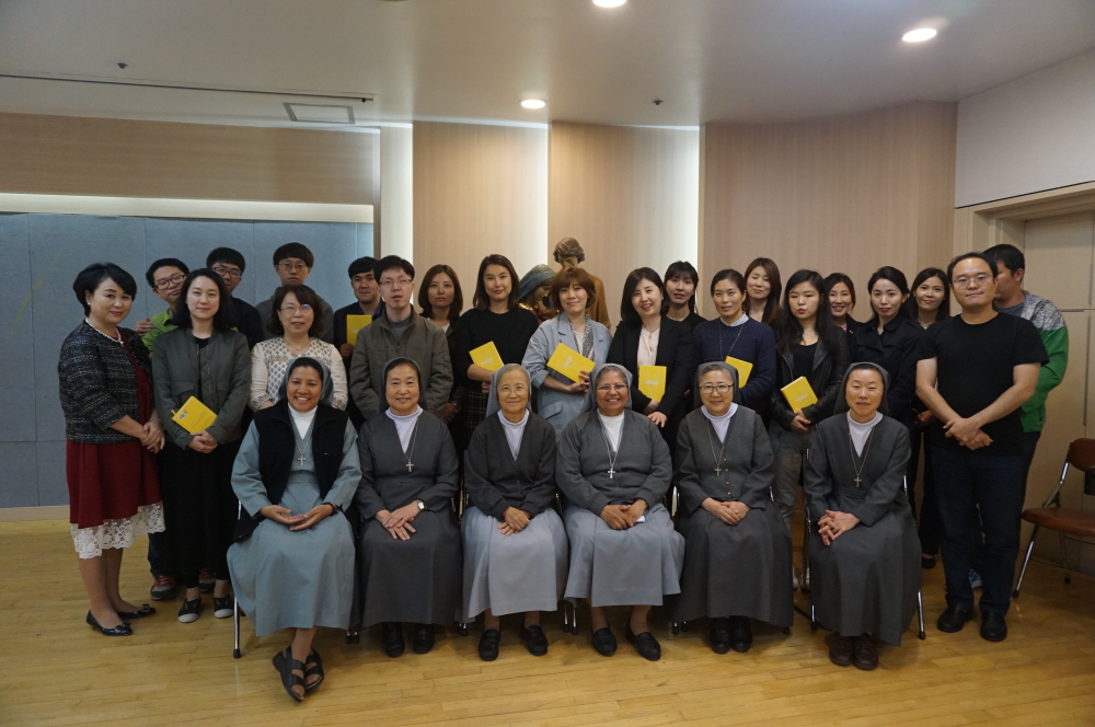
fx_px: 729
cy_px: 364
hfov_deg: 73.8
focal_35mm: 24
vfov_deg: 53.0
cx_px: 548
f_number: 4
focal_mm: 16
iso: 1250
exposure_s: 1/160
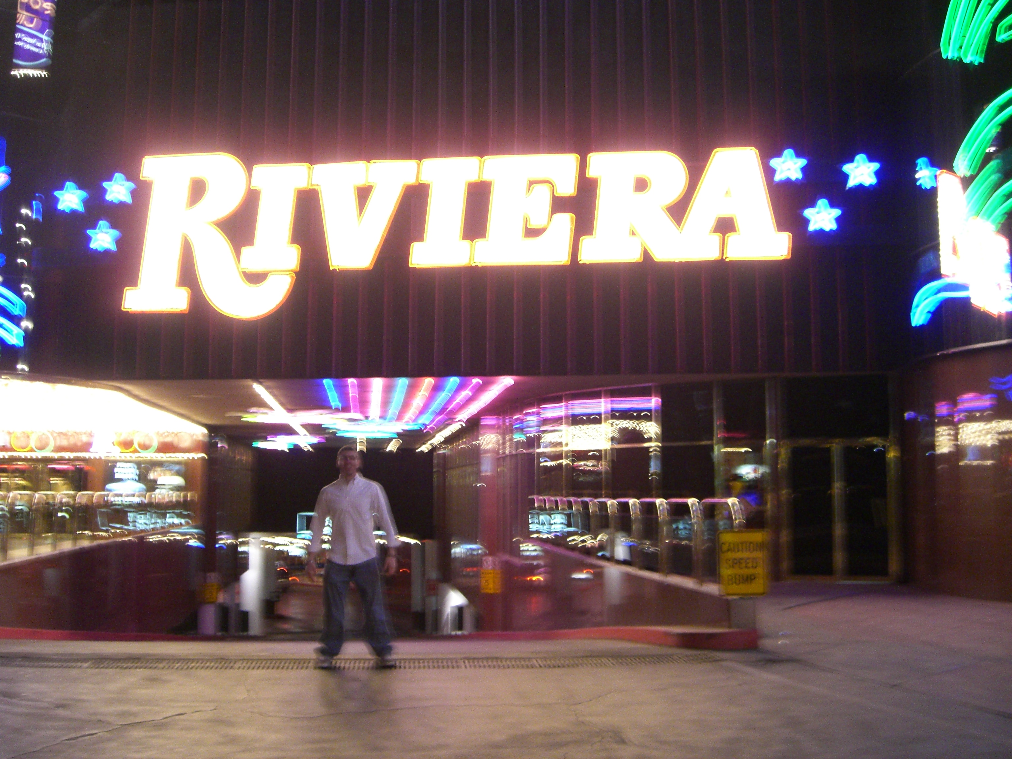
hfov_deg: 49.0
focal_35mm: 38
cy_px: 380
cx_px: 506
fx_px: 1111
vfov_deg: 37.7
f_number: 2.8
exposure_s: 1/10
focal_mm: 7.9
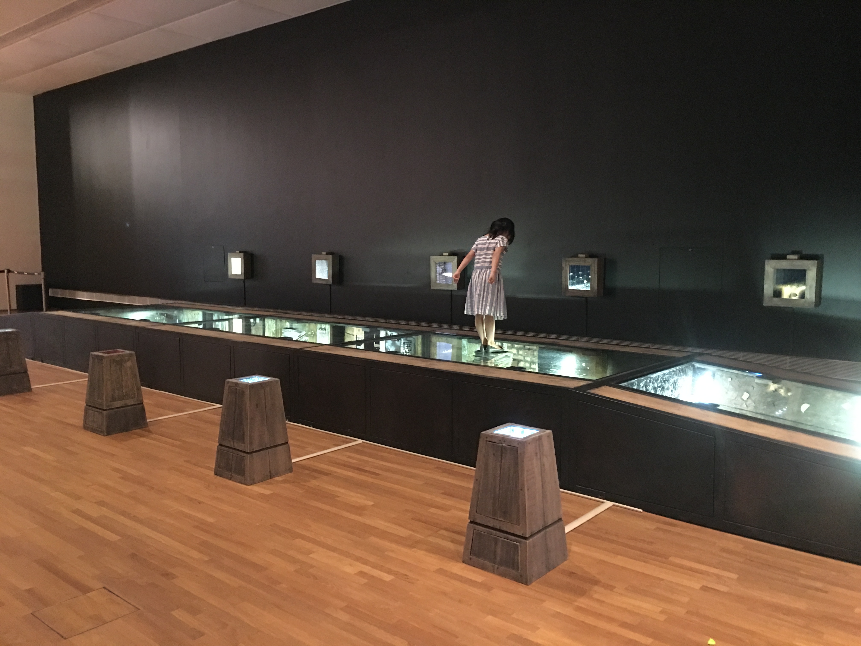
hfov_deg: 61.7
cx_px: 430
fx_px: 721
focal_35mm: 29
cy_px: 323
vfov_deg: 48.2
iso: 160
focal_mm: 4.15
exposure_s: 1/4
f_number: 2.2
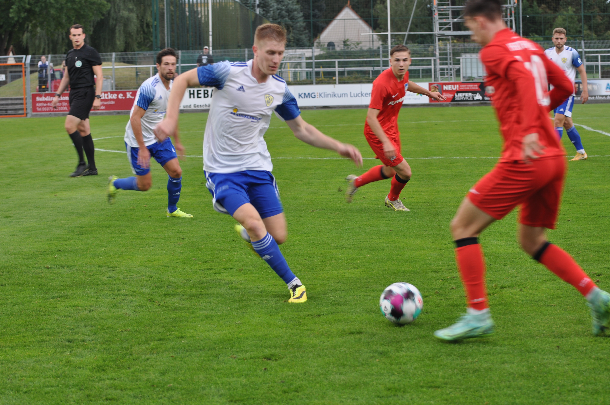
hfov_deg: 19.5
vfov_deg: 13.0
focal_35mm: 105
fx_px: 1777
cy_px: 202
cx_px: 305
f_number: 4.5
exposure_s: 1/125
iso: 200
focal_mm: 70
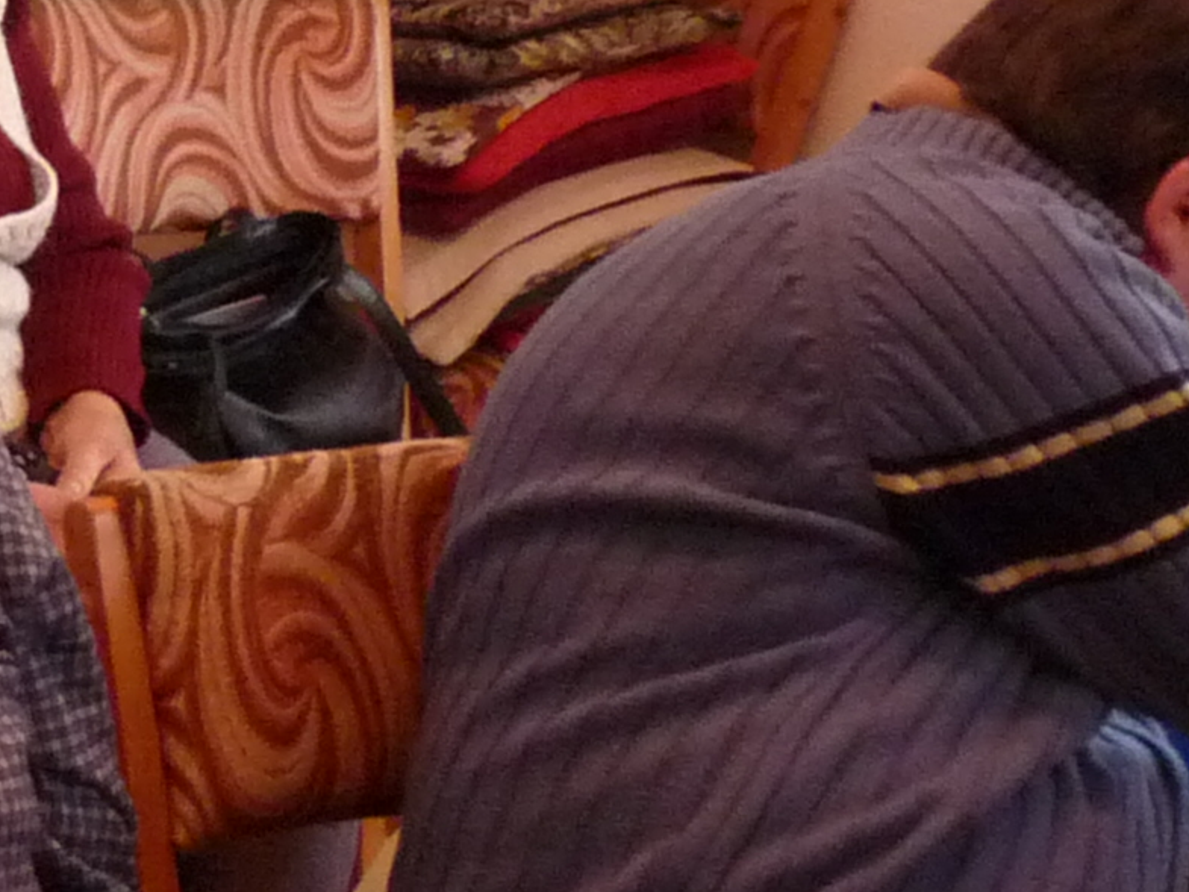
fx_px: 4947
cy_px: 76
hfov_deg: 12.3
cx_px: -1106
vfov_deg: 10.2
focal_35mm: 144
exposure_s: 1/30
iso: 400
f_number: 3
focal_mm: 5.4
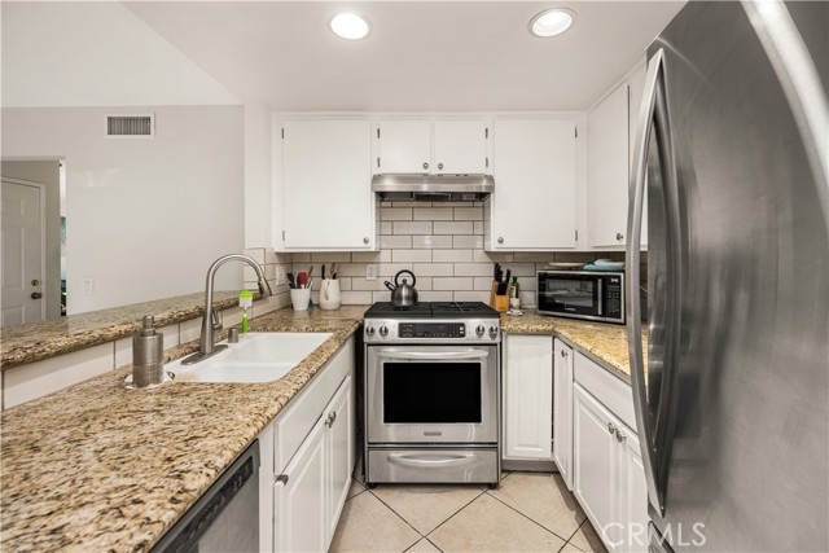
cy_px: 276
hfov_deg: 104.2
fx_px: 322
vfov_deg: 81.2
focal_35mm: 14
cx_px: 414
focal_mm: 14
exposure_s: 1/8
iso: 100
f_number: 5.6
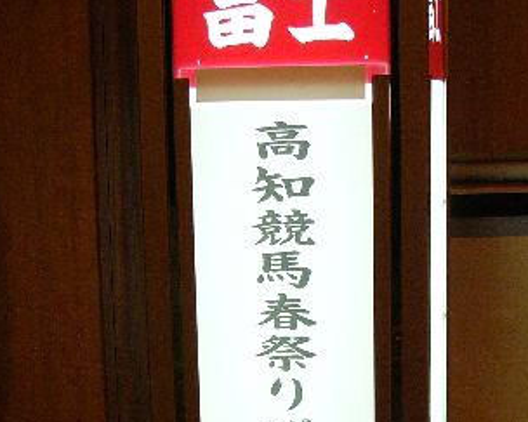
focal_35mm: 74
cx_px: 340
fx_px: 1156
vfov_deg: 20.6
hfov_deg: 25.6
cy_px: 264
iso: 200
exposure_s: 1/60
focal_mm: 6
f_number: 2.8
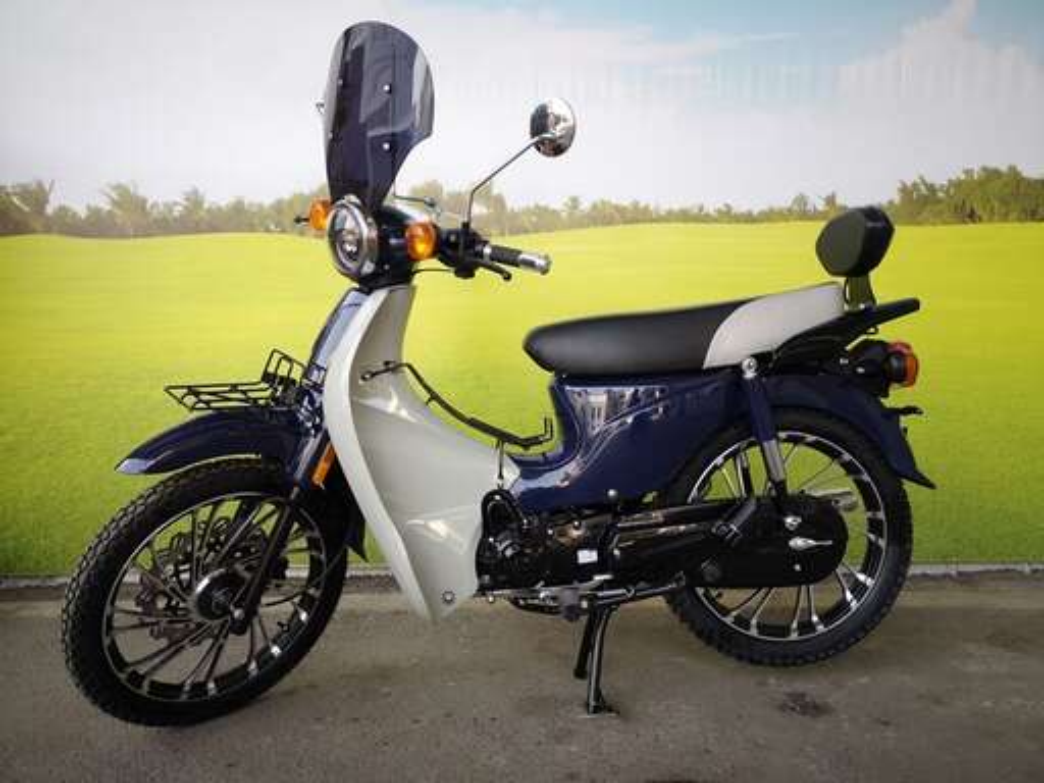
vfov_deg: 51.4
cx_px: 522
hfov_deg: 65.3
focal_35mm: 27
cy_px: 392
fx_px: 814
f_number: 1.8
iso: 50
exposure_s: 1/134
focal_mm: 3.95
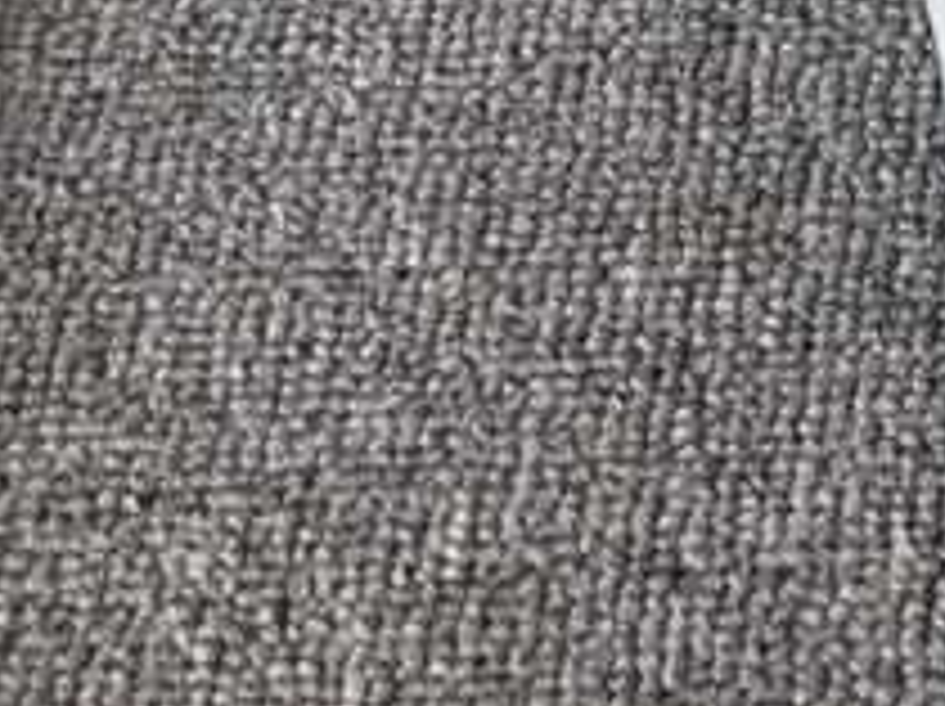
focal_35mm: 133
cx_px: 1732
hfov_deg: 13.3
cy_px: -807
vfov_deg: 10.1
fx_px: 3627
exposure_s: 1/155
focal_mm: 3.3
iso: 25
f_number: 2.4
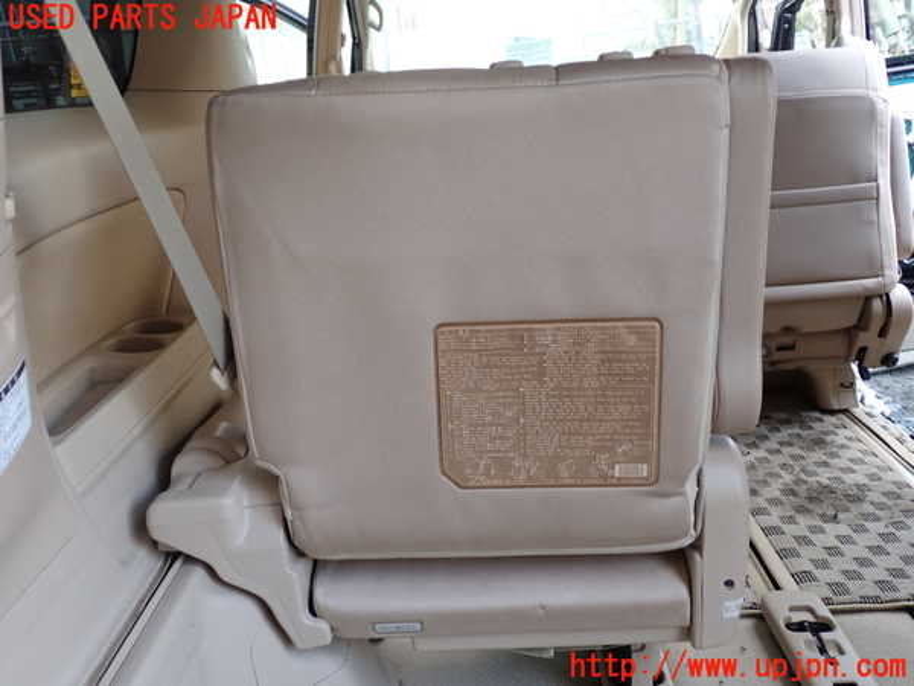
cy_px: 343
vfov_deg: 44.2
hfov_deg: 56.8
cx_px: 457
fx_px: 845
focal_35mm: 32
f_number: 2.4
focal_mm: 5.79
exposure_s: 1/60
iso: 160
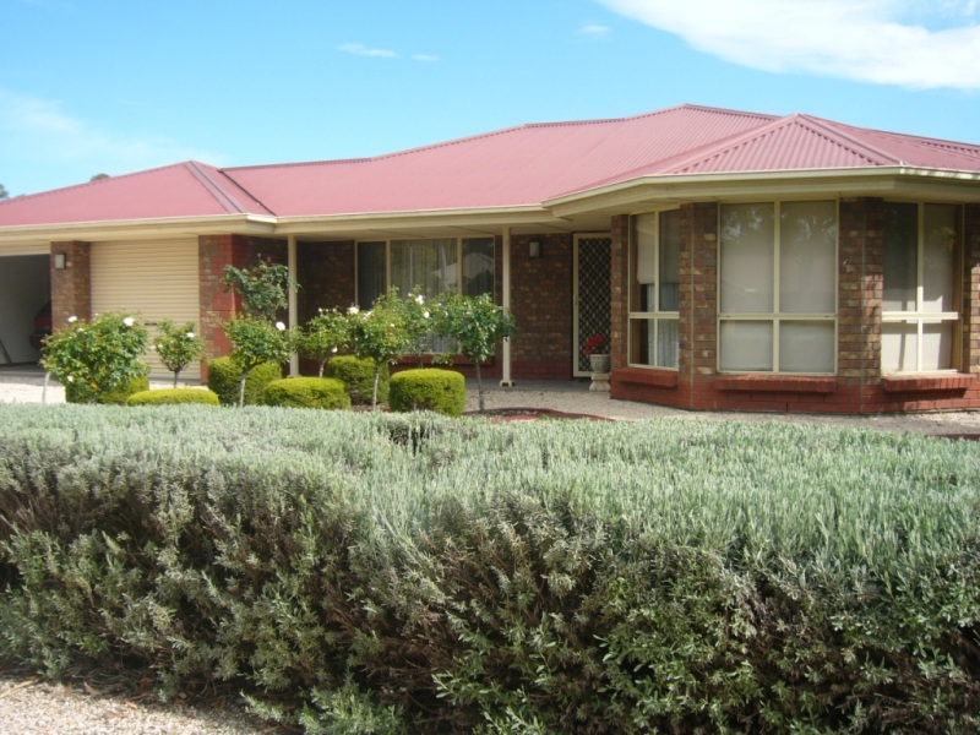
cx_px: 490
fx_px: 991
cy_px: 368
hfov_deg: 52.6
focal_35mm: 35
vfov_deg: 40.7
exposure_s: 1/80
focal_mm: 5.8
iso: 80
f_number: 8
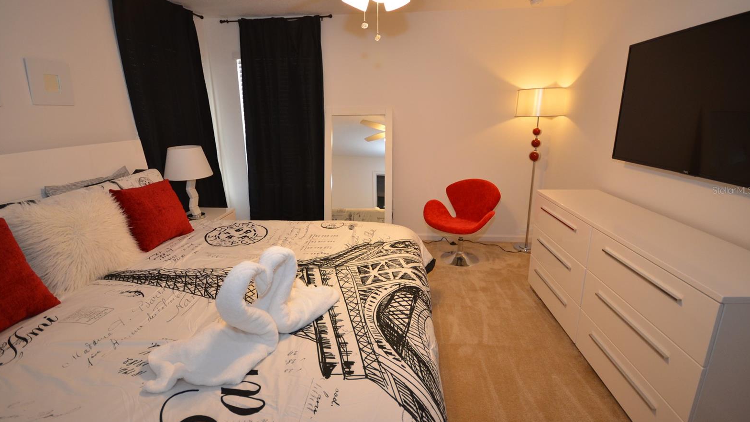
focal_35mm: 16
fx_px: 318
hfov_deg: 99.4
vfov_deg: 66.9
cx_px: 372
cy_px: 190
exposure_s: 1/60
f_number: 4
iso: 640
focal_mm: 10
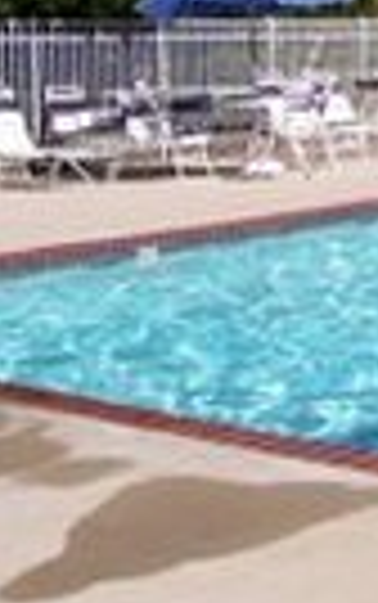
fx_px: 1595
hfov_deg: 12.5
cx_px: 659
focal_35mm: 97
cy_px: 106
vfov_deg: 21.1
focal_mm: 5.6
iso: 80
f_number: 5.1
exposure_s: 1/752
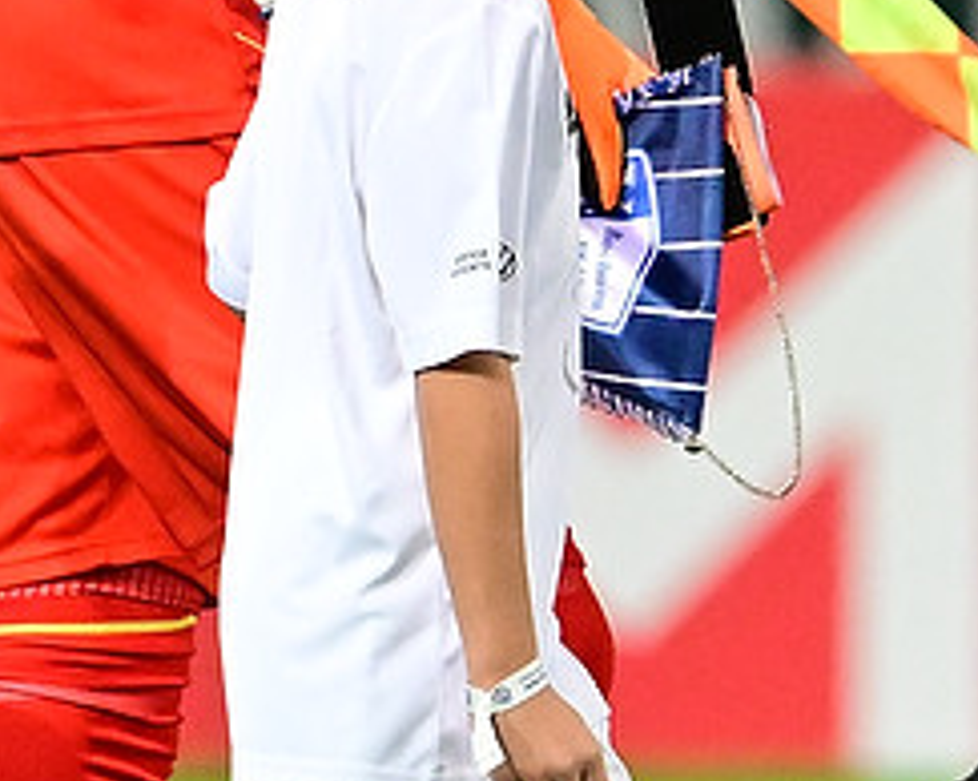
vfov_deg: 0.5
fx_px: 89513
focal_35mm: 3095
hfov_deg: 0.6
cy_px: -471
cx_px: 720
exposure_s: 1/800
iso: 4000
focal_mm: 400
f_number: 4.5
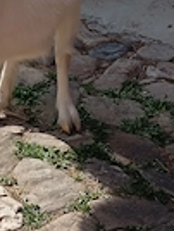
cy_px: -7
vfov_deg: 15.4
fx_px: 835
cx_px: -76
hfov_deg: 11.5
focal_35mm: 125
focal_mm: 4.22
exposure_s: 1/476
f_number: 1.8
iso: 110
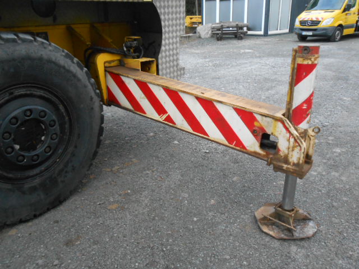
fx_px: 311
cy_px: 134
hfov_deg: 60.0
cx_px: 180
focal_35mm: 30
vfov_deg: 46.8
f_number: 3.8
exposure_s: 1/250
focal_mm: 5.3
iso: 400
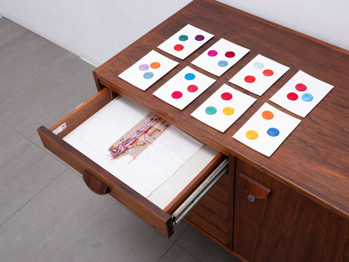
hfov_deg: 42.9
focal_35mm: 44
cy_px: 122
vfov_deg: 32.9
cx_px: 183
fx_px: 444
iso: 400
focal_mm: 50.9
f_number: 10
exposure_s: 1/80
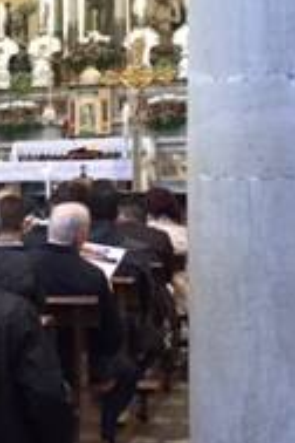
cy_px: 255
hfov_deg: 12.5
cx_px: -201
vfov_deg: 20.0
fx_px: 1254
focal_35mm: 102
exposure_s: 1/15
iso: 250
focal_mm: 4.15
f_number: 2.2
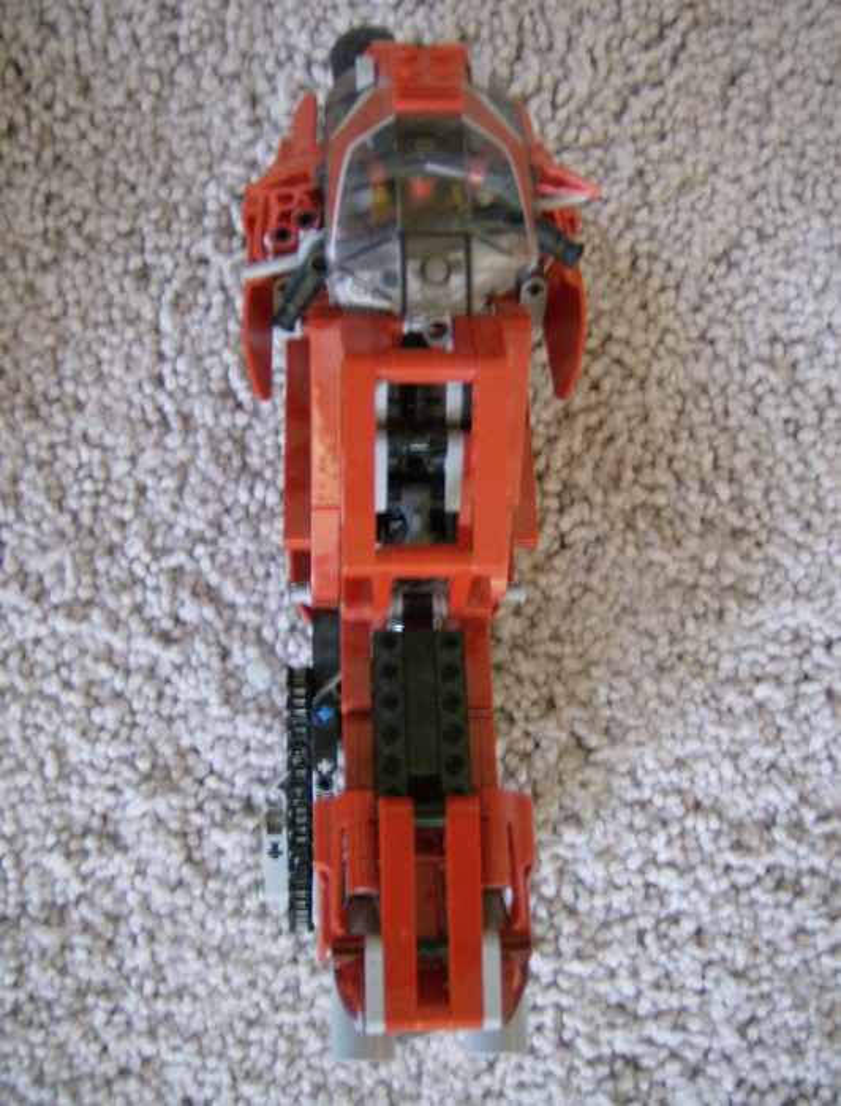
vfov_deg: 51.1
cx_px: 420
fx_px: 1156
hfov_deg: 40.0
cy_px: 553
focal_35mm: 36
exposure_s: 1/9.59
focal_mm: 6
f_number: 2.8
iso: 200
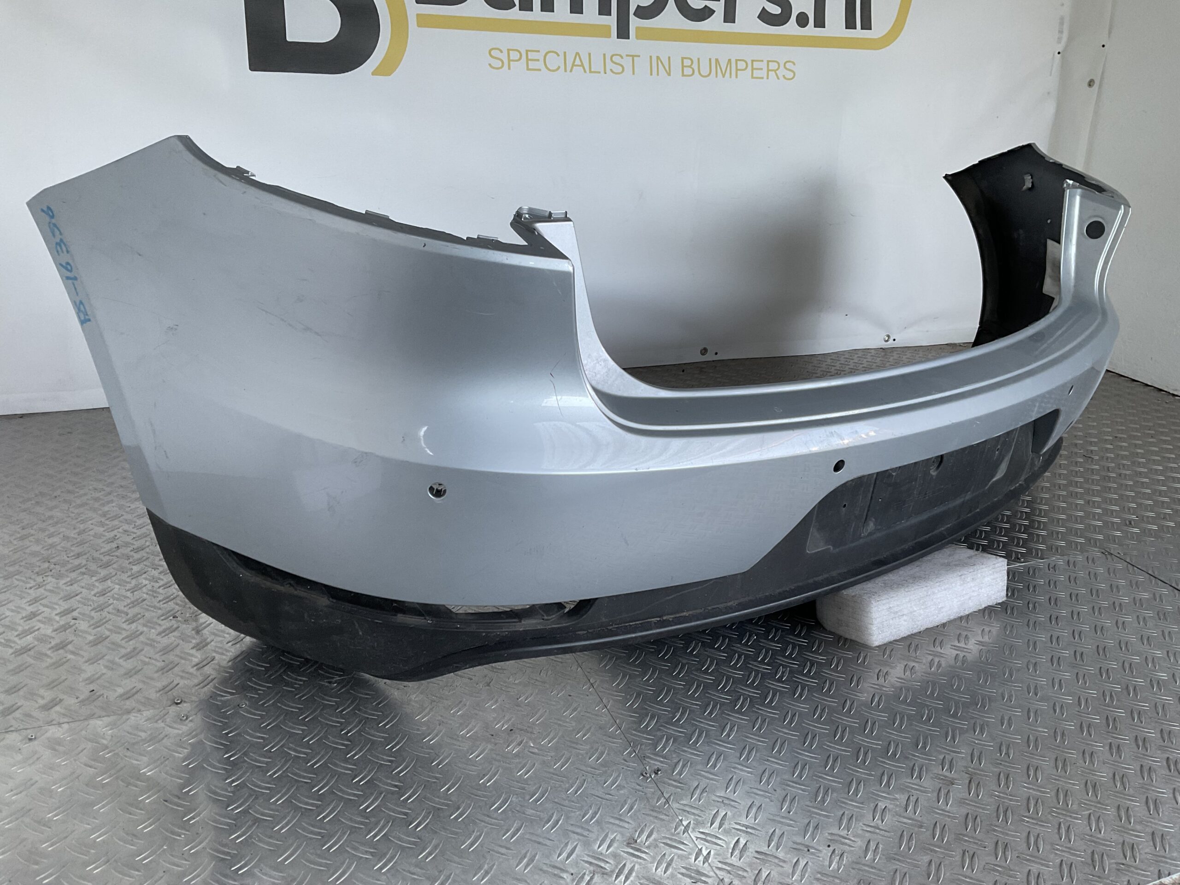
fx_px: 989
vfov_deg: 48.2
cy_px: 442
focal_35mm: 29
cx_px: 590
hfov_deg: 61.7
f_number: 1.8
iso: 64
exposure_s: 1/100
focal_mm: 3
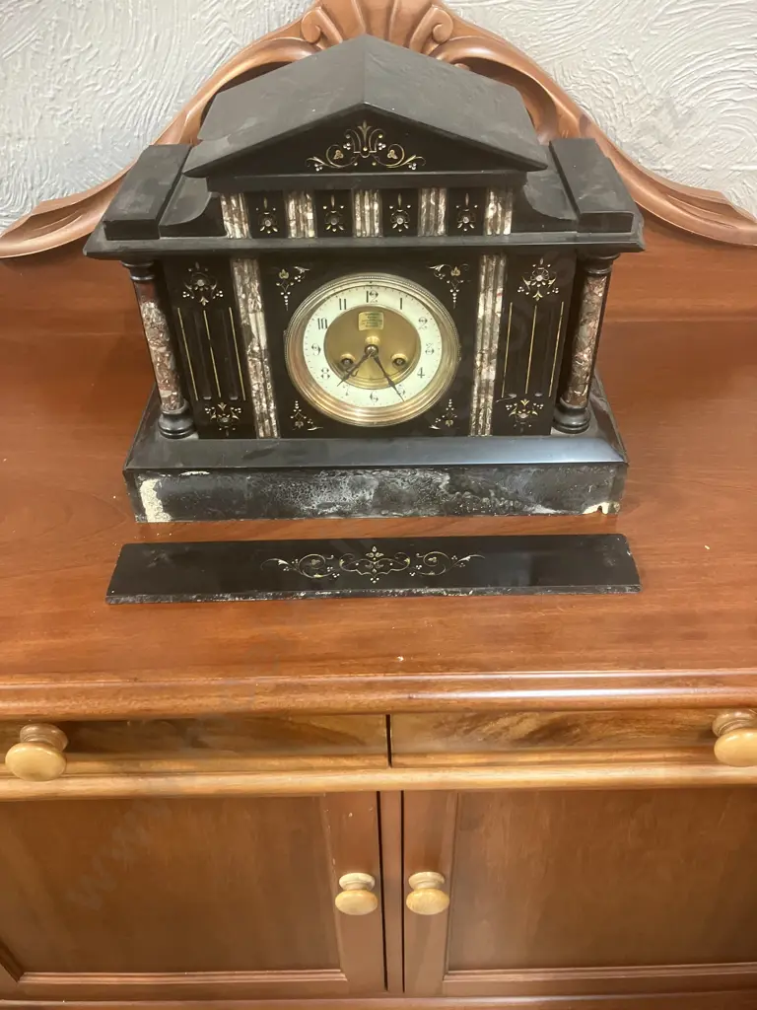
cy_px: 505
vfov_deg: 63.4
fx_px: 816
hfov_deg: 49.7
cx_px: 378
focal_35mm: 28
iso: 320
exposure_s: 1/25
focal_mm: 3.99
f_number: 1.8
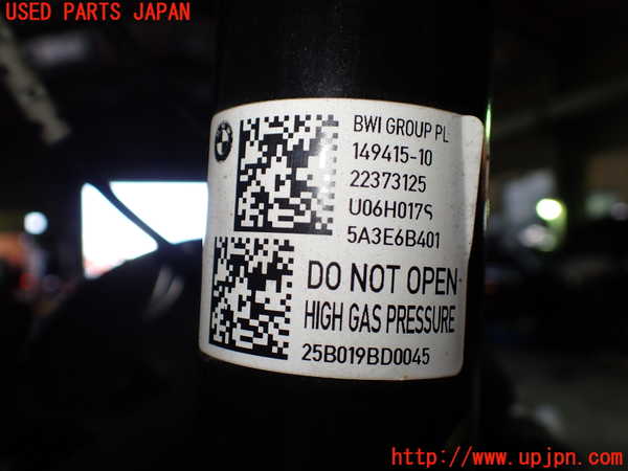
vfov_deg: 46.8
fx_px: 544
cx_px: 314
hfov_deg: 60.0
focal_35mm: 30
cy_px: 236
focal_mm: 5.4
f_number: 2.3
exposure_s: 1/125
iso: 125
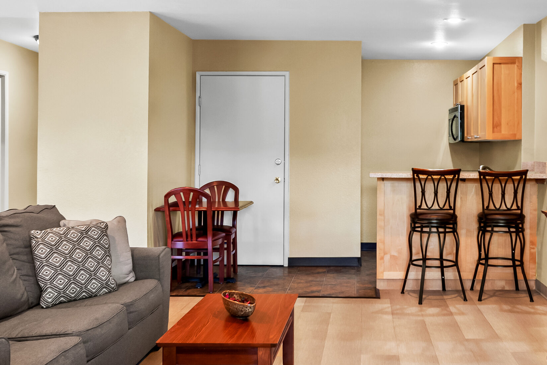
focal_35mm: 31
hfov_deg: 59.7
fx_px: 471
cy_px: 263
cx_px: 214
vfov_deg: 41.4
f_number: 7.1
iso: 200
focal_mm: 17
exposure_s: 1/2
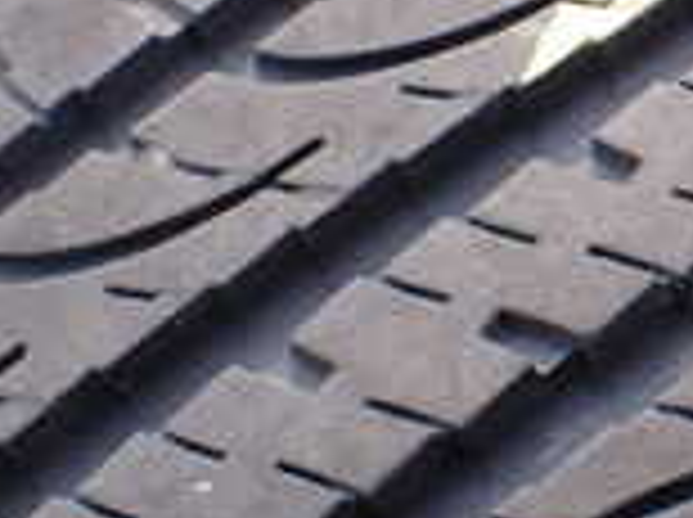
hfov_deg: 15.5
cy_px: 149
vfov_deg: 12.6
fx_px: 2339
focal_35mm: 117
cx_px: 1058
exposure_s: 1/160
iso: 100
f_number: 3.2
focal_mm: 5.4
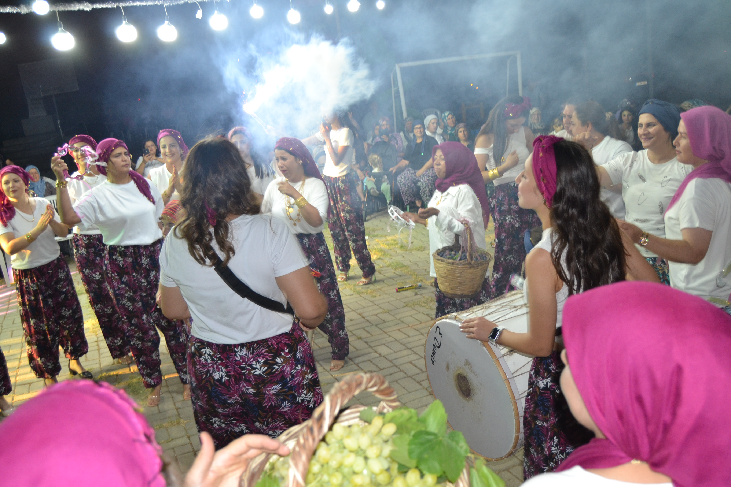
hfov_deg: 57.2
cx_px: 366
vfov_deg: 40.0
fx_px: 670
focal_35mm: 33
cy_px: 244
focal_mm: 22
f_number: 3.5
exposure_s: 1/60
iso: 900
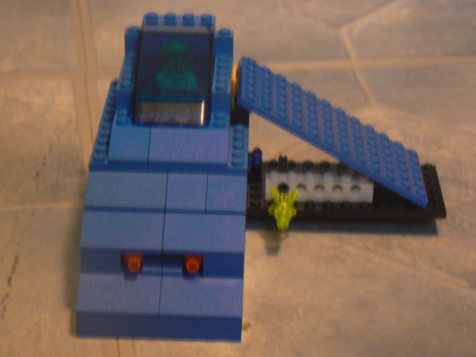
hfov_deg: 19.3
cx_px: 238
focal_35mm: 102
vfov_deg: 14.5
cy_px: 178
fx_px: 1403
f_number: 3.2
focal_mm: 16.9
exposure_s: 1/4
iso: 200
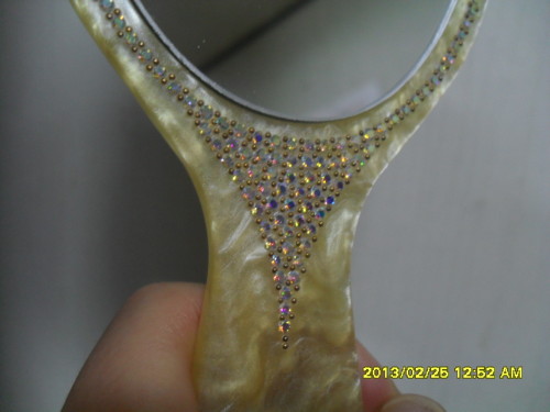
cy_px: 206
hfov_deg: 52.6
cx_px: 275
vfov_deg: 40.7
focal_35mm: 35
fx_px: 556
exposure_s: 1/15
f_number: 2.8
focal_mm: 6.2
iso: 200
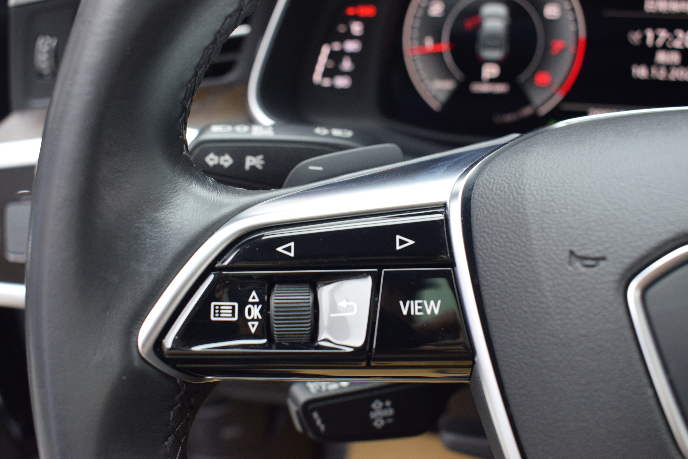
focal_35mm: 37
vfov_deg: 35.9
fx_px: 707
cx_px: 351
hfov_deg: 51.9
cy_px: 226
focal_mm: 24
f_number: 5.6
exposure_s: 1/40
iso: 1000
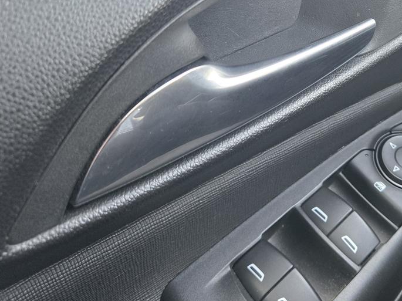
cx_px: 333
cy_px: 83
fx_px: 499
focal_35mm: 43
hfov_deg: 41.6
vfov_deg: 33.0
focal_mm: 5.4
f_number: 1.8
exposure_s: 1/120
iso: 200
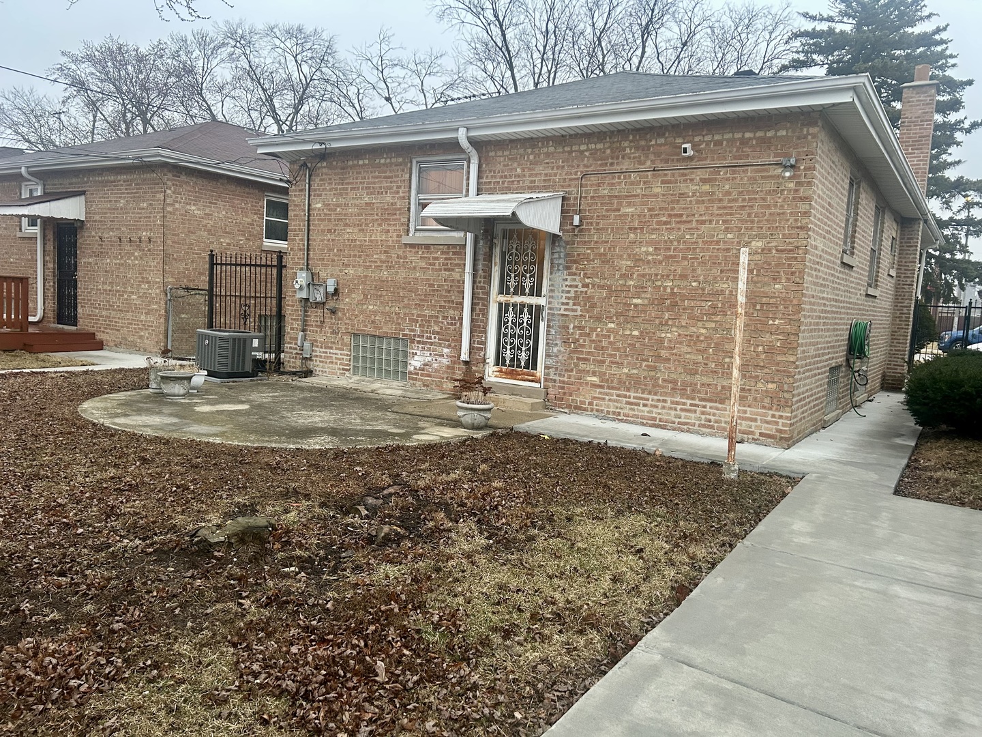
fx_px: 738
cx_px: 491
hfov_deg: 67.3
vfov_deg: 53.1
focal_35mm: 26
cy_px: 368
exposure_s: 1/60
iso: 250
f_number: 1.5
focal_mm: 5.7
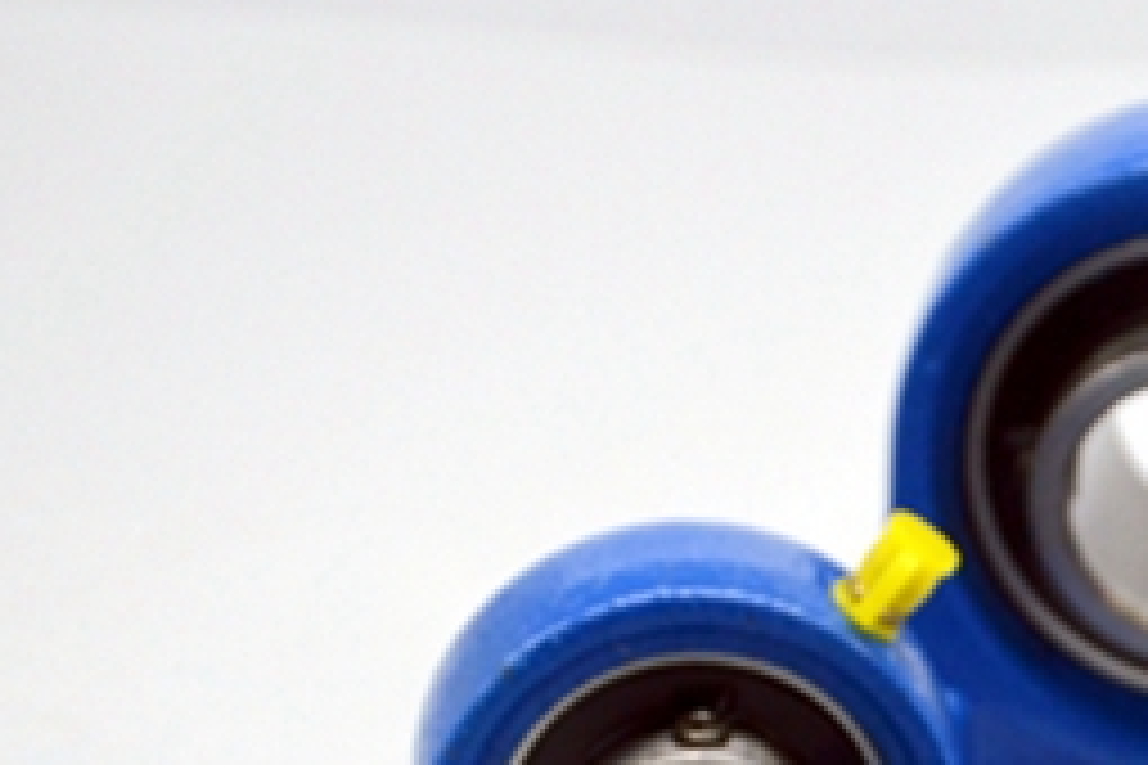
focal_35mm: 219
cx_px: 1125
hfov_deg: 9.3
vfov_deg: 6.2
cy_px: 886
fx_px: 6983
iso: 400
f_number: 5.6
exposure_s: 1/125
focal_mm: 62
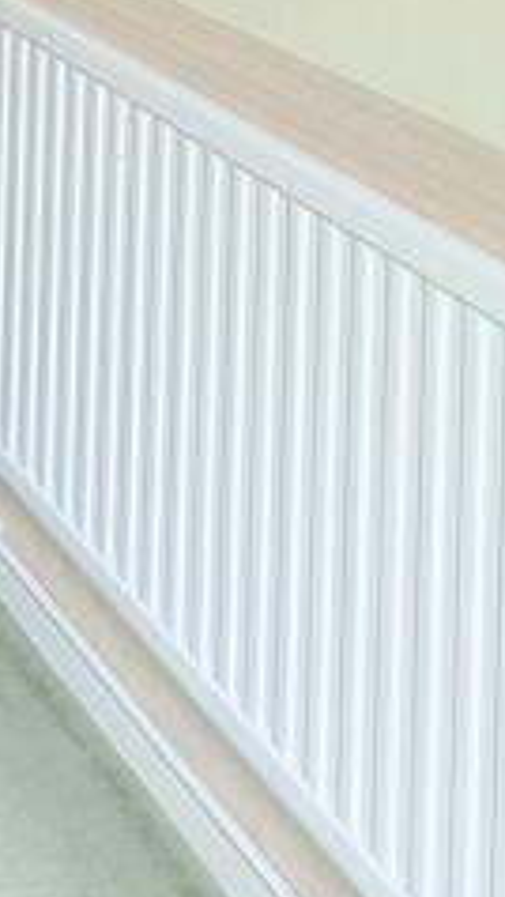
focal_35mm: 61
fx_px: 1451
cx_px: -848
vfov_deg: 24.8
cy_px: -509
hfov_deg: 12.7
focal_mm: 2.2
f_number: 2.2
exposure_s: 1/50
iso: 64
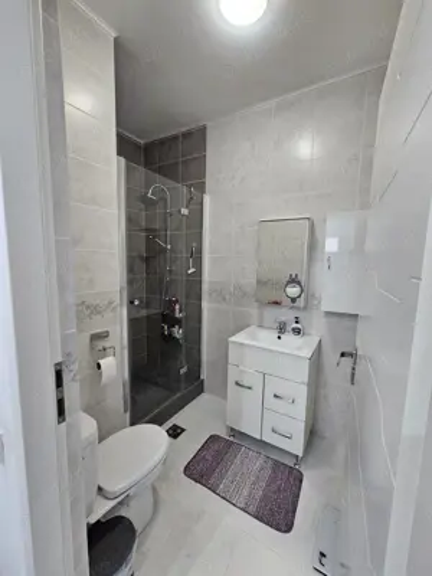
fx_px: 216
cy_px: 288
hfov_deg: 89.9
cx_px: 216
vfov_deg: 106.2
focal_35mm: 13
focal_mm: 2.2
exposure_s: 1/50
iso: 400
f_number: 2.2
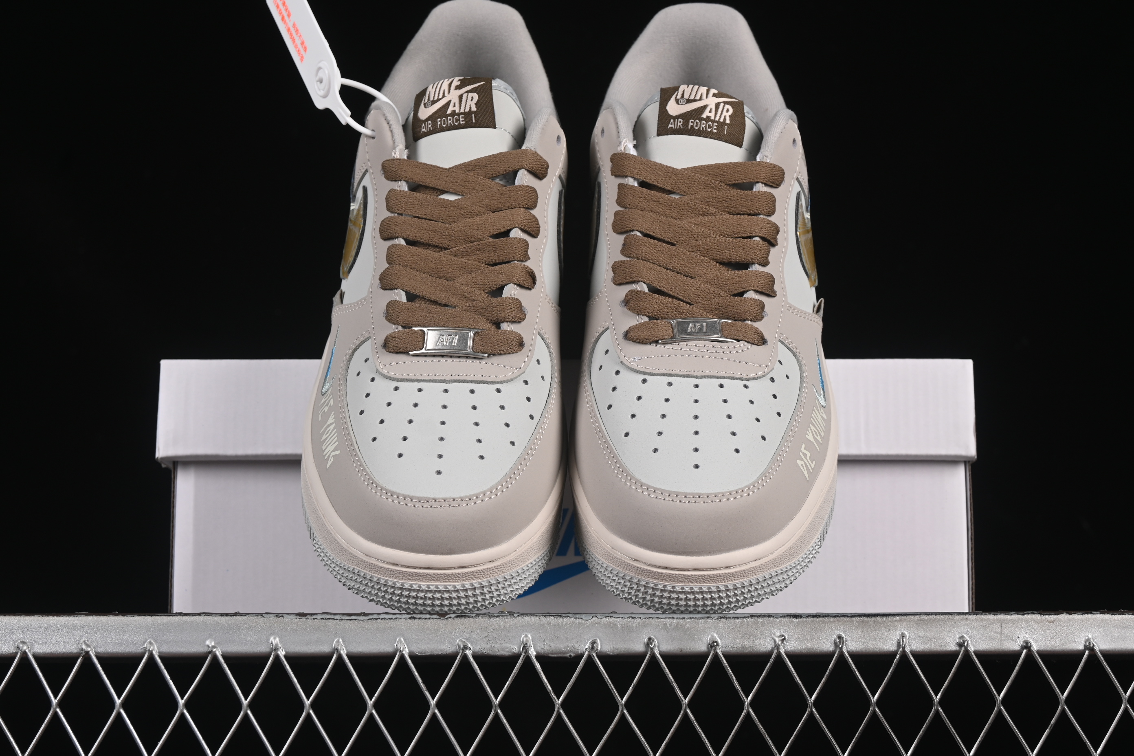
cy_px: 378
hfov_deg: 27.0
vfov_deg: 18.2
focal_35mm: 75
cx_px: 567
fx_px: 2362
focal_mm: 50
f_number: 8
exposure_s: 1/80
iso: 160
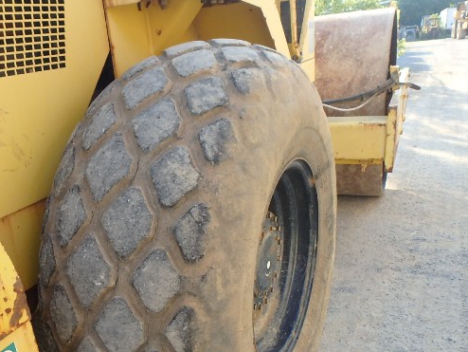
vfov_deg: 40.9
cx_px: 163
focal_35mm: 34
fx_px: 460
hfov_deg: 53.1
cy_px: 251
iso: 125
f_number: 3.5
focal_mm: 3.7
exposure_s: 1/200
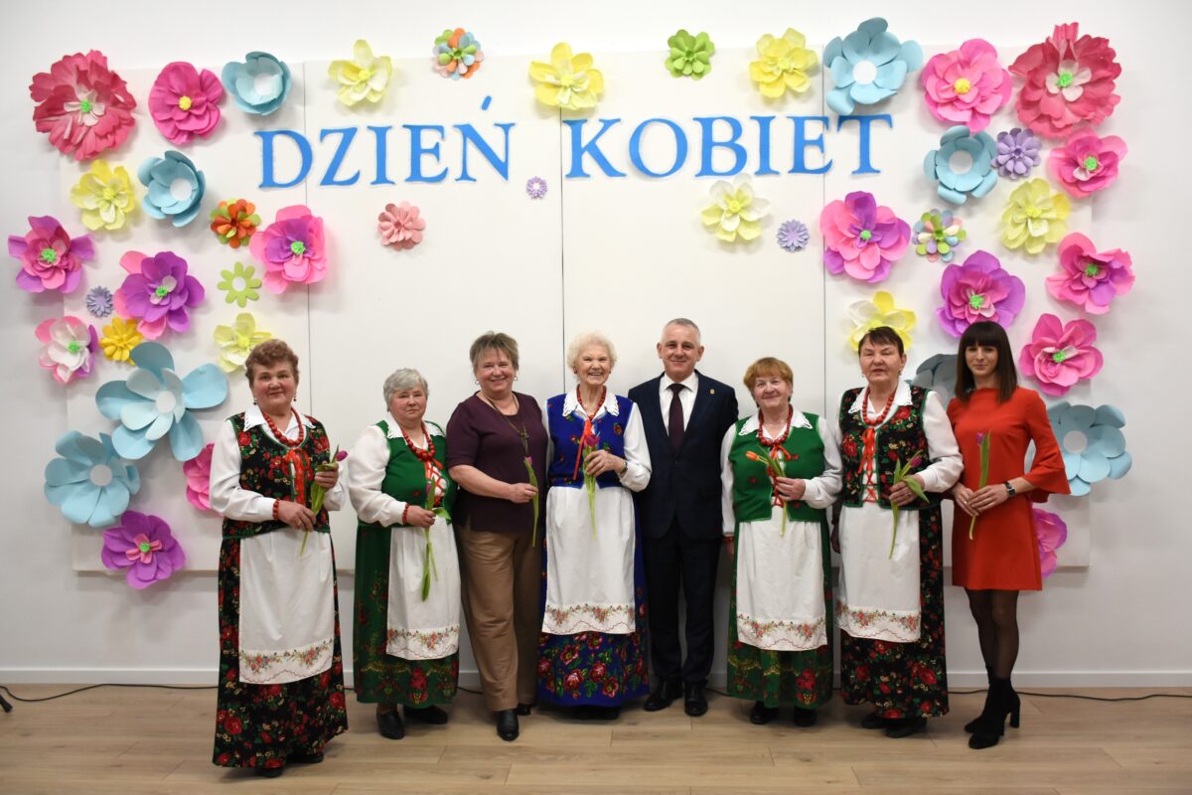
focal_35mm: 33
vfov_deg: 40.0
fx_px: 1093
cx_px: 596
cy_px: 398
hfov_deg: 57.2
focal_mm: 22
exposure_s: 1/125
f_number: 3.5
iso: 1100
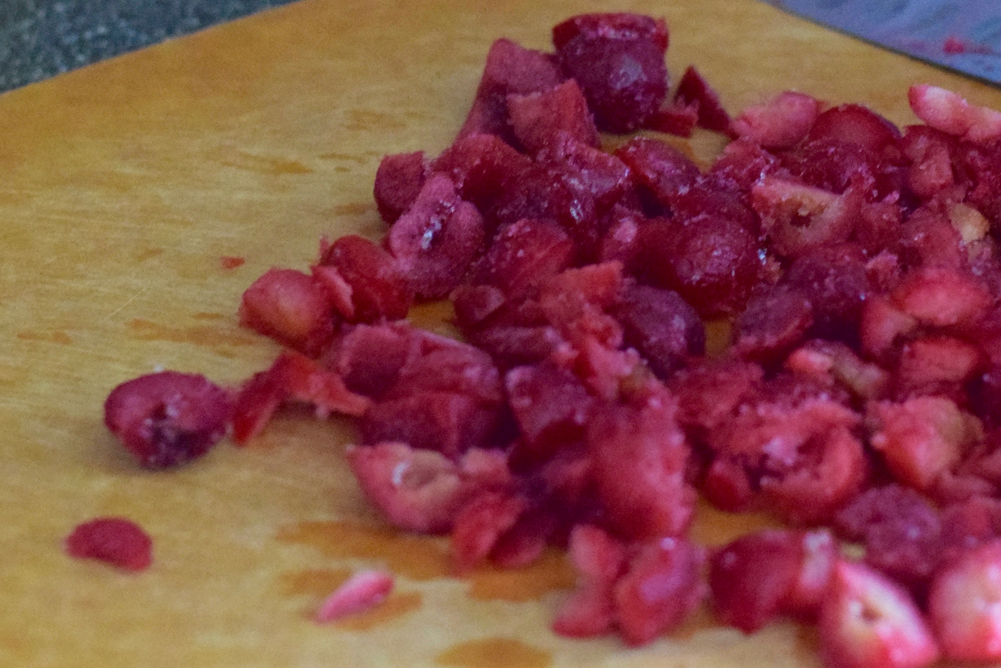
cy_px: 131
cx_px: 760
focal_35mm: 168
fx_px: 4671
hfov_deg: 12.2
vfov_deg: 8.2
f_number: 1.8
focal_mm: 50
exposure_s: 1/60
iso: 4000
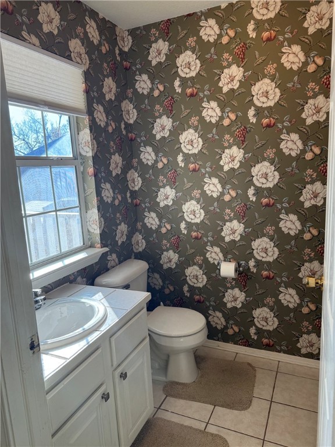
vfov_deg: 71.6
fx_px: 310
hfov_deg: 56.8
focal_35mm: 24
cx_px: 168
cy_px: 224
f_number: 1.78
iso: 100
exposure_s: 1/262
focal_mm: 6.76
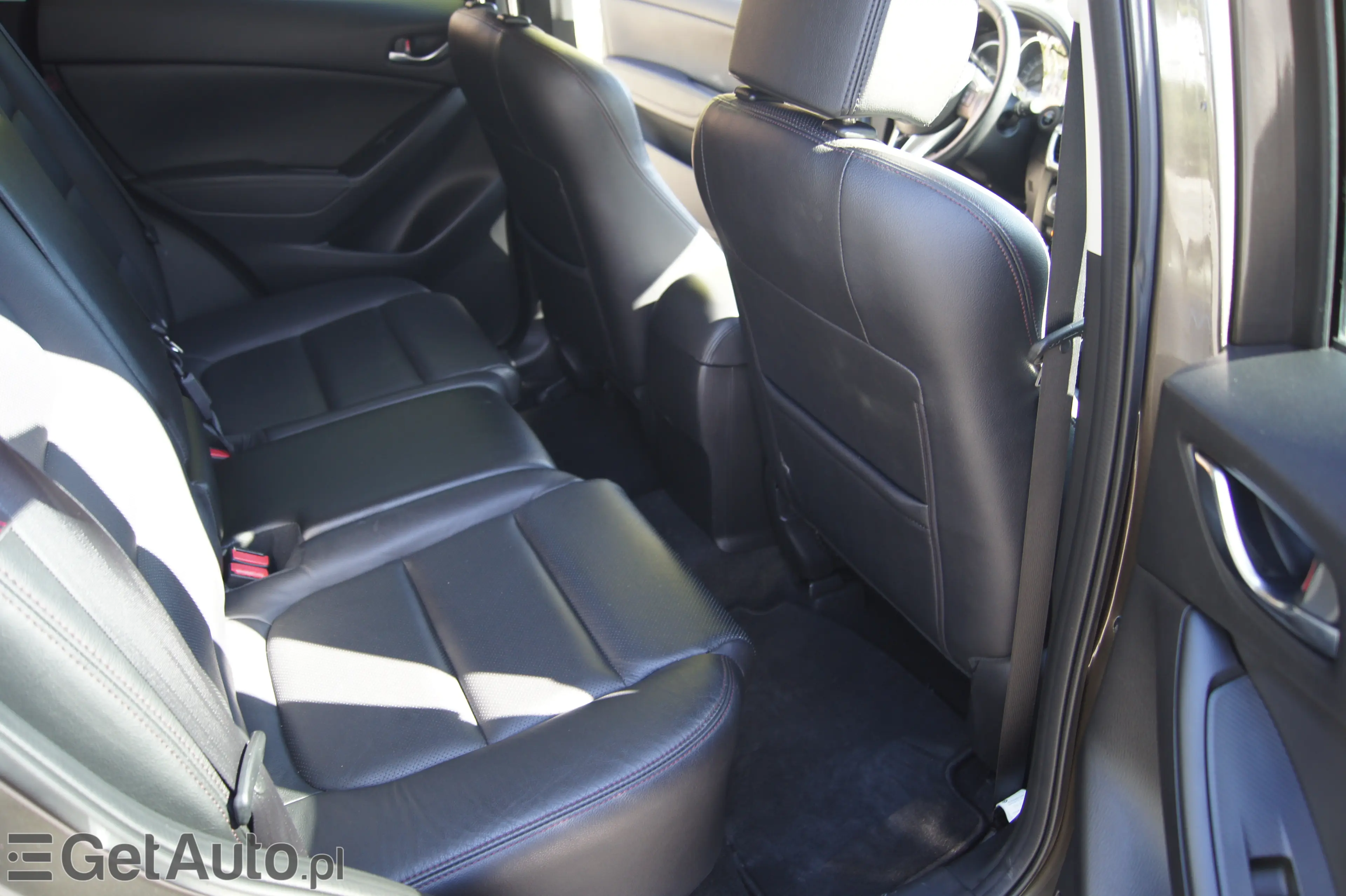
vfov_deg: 47.9
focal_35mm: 27
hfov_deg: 67.4
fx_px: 1009
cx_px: 673
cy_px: 448
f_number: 3.5
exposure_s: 1/30
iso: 200
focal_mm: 18
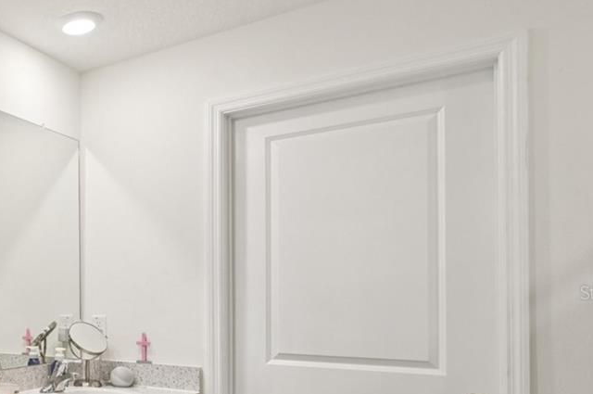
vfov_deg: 36.9
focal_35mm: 35
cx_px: -79
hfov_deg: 41.6
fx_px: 576
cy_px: 292
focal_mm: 14
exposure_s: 1/25
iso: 400
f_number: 8
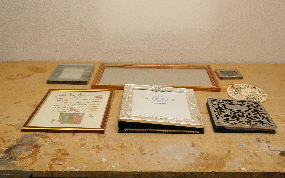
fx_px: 369
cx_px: 143
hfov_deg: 42.2
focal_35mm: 48
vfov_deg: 27.1
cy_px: 88
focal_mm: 31
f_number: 22
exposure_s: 1/180
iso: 1600
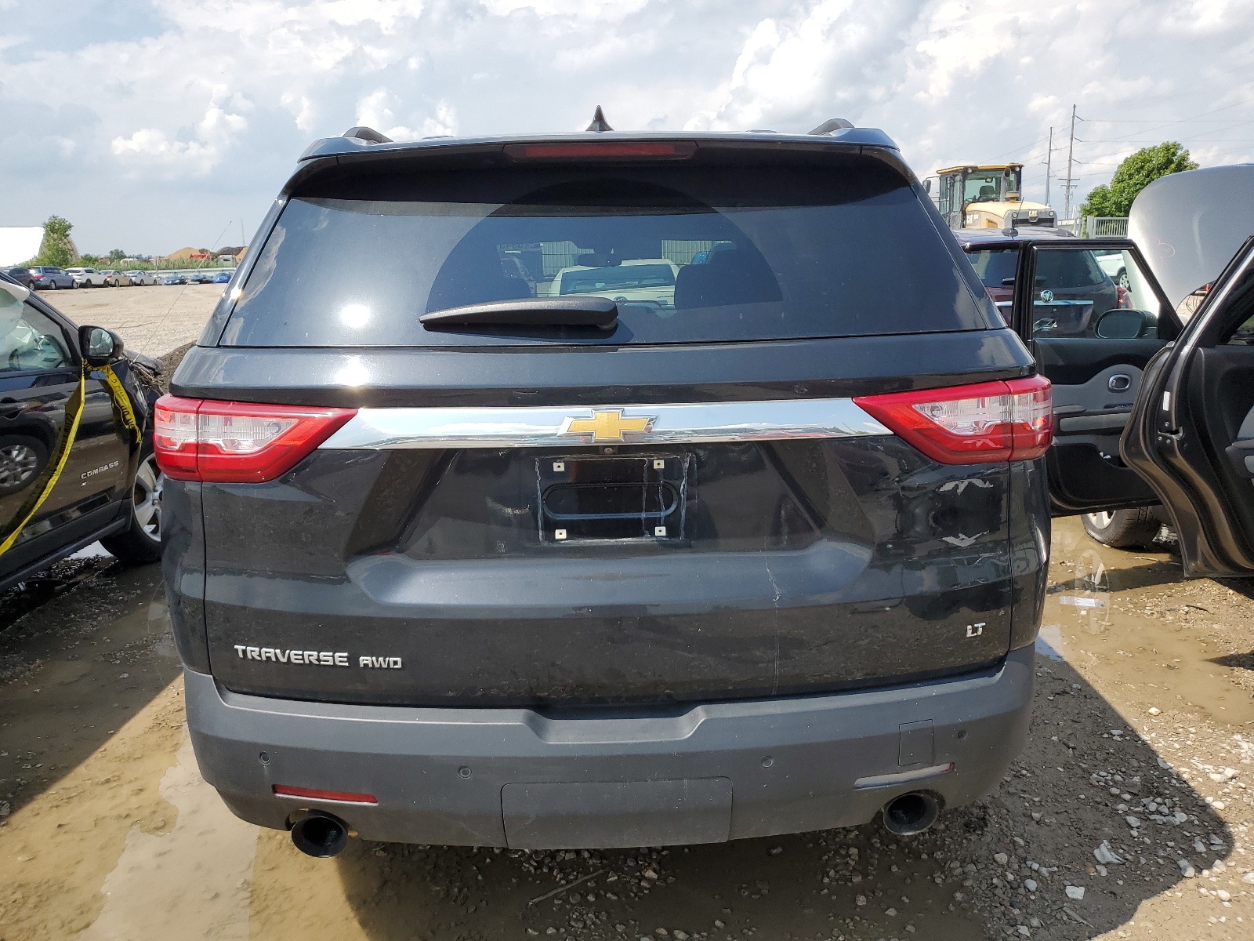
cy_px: 470
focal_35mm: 26
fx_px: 942
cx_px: 627
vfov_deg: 53.1
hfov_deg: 67.3
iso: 50
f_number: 1.5
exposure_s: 1/2500
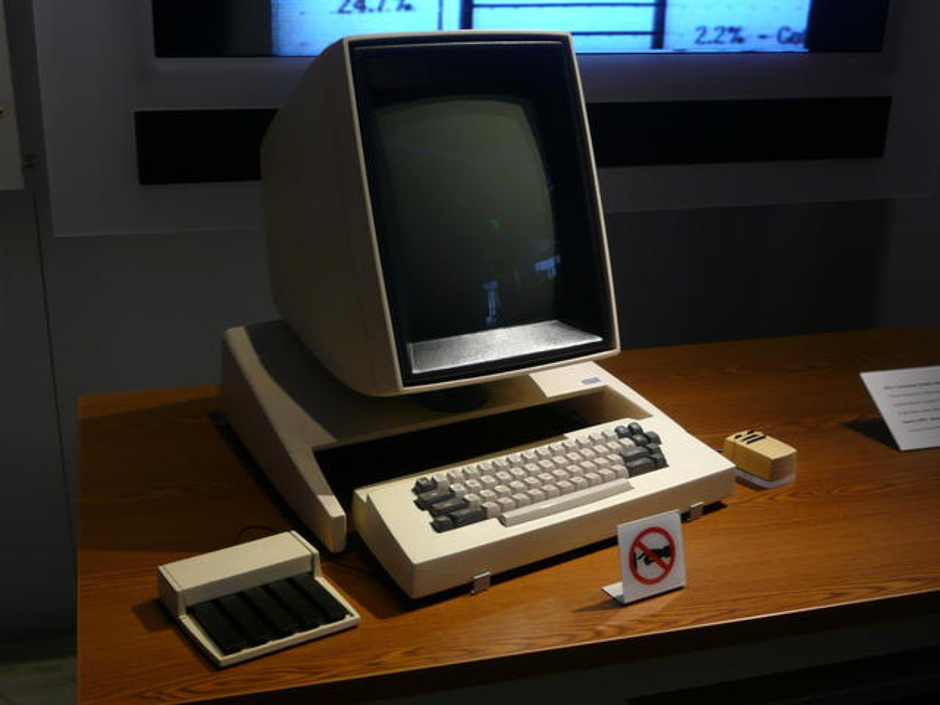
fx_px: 1303
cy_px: 352
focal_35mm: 48
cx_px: 470
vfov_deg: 30.3
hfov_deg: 39.7
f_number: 4.2
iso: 100
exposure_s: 1/8
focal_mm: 7.8
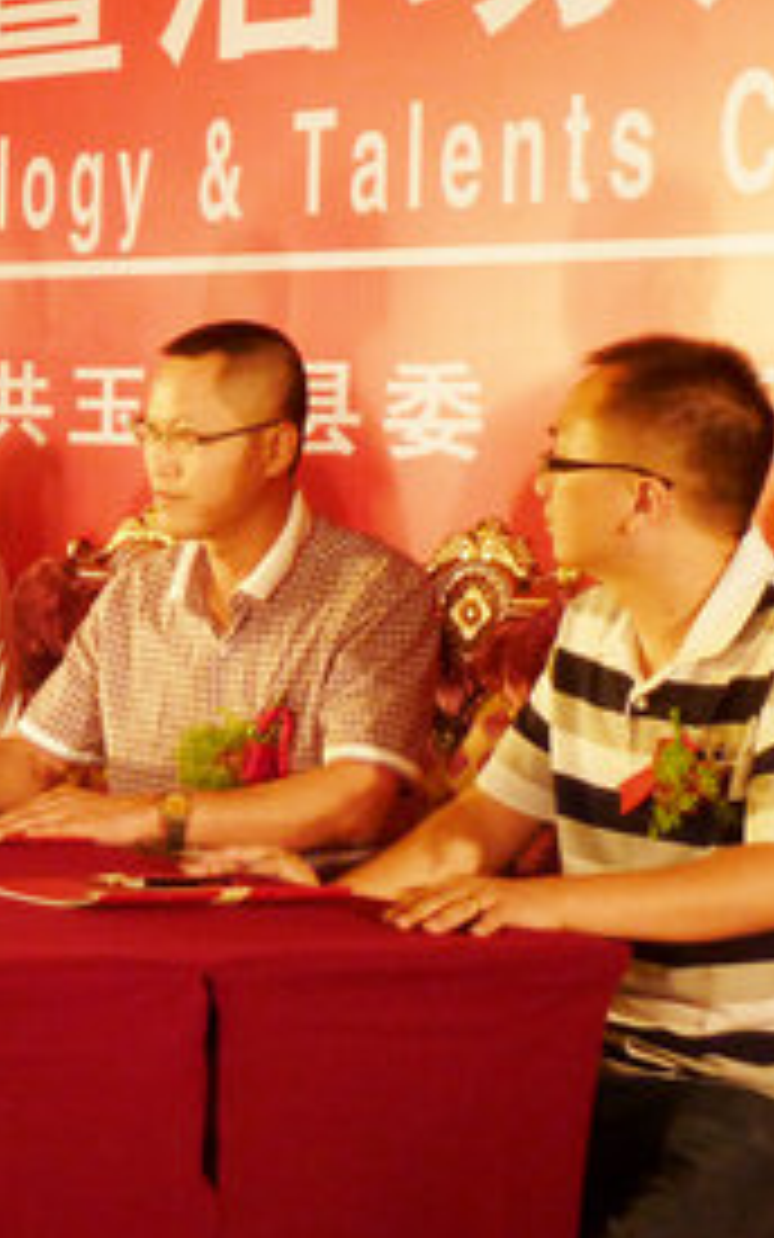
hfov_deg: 11.7
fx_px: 3711
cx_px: -104
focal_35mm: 110
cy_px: 374
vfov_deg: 18.9
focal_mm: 8.5
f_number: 3.8
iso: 200
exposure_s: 1/80
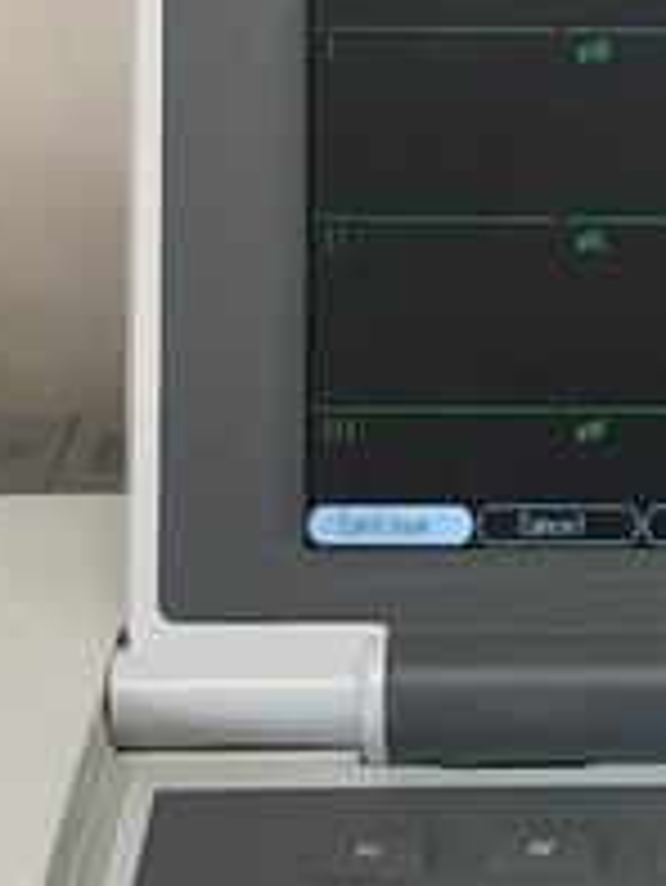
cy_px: 567
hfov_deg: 10.2
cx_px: 882
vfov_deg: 13.8
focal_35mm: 143
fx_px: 3664
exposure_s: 1/120
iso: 40
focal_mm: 3.99
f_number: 1.8
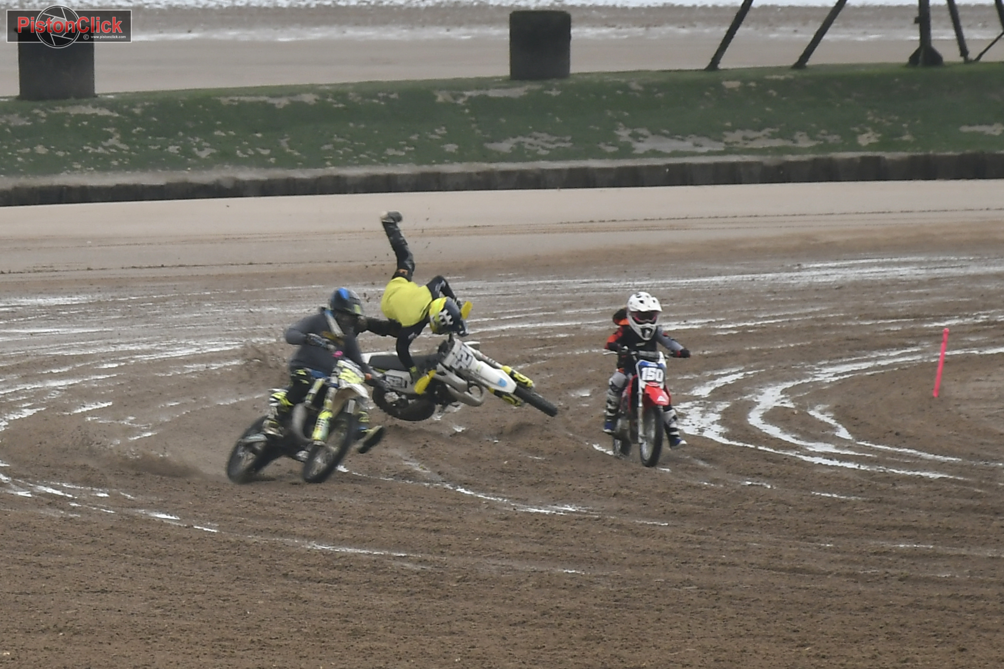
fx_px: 4852
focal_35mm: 174
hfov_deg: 11.8
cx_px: 502
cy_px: 334
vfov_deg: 7.9
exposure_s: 1/125
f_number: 5.6
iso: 320
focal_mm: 116
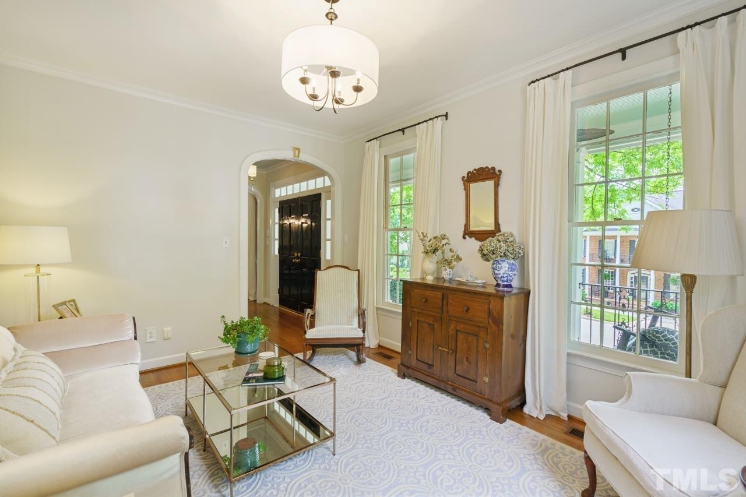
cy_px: 248
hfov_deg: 96.7
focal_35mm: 16
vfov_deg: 73.7
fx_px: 331
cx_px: 373
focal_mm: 16
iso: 200
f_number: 9
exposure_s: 1/5
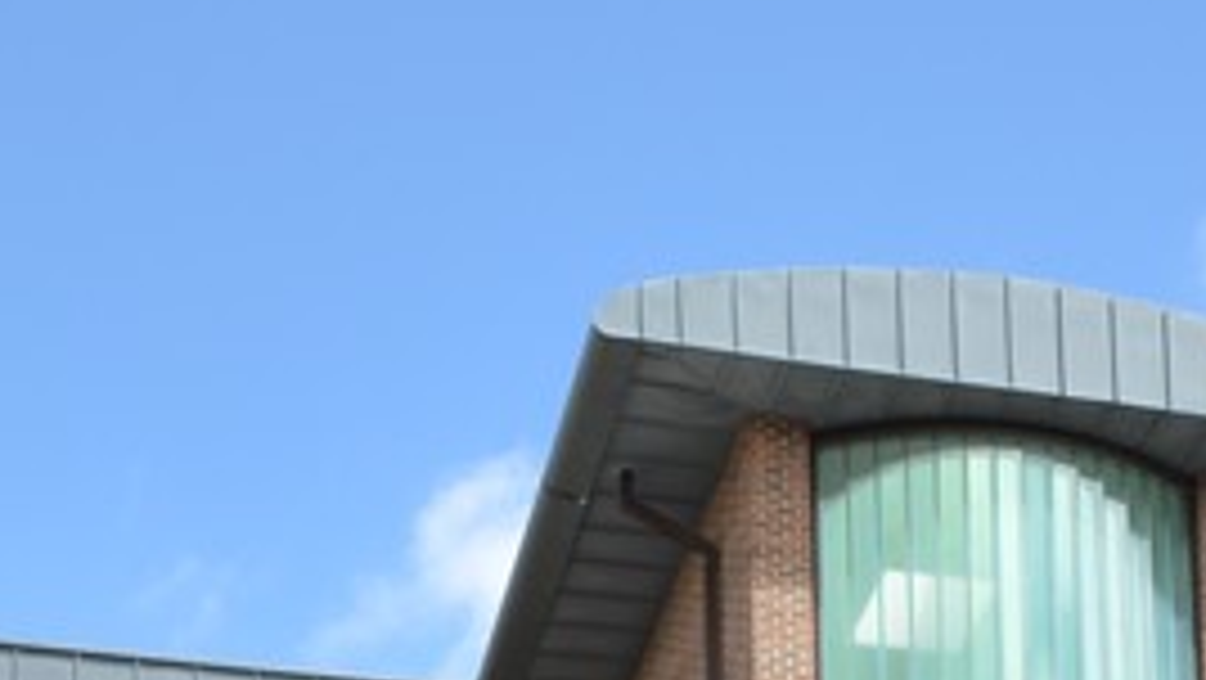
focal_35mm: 60
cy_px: 1464
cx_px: -76
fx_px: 1919
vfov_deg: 15.1
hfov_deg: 31.5
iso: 100
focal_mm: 10
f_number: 8
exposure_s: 1/200
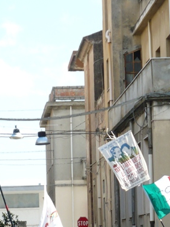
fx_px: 1651
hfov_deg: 5.9
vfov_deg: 7.8
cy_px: 222
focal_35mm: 252
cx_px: 42
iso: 100
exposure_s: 1/400
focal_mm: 19.4
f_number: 3.7
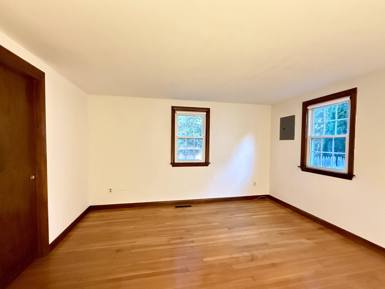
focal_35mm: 15
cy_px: 149
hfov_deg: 98.2
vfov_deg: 81.7
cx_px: 191
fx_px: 167
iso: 1250
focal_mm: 2.22
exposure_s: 1/60
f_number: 2.2
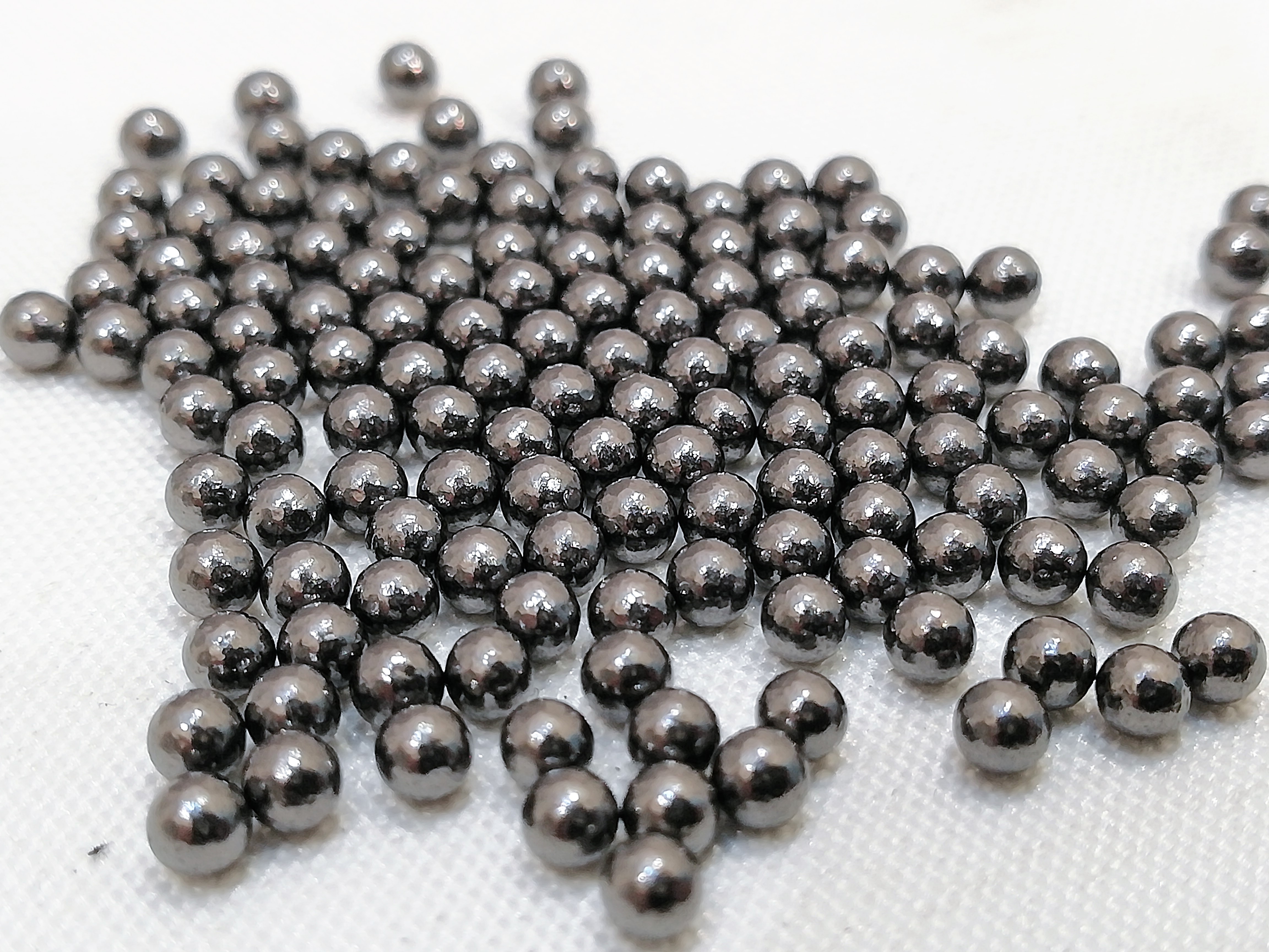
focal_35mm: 58
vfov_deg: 25.2
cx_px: 634
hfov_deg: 33.2
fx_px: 2126
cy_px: 476
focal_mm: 3.81
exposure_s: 1/50
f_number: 2.2
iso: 125
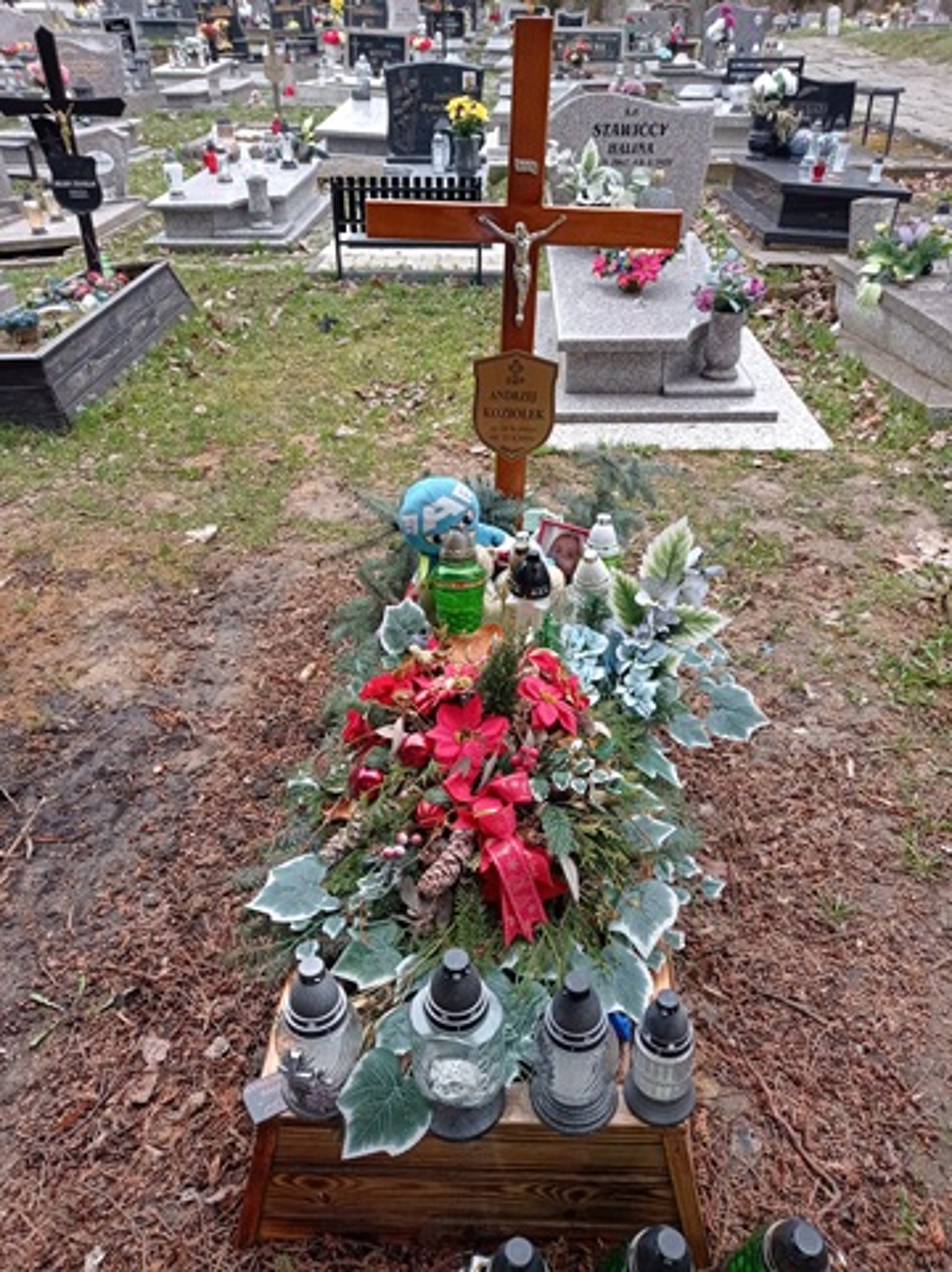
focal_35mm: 28
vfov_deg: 63.5
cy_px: 636
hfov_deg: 49.7
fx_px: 1028
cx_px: 476
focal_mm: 4.74
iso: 100
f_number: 1.79
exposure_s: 1/325
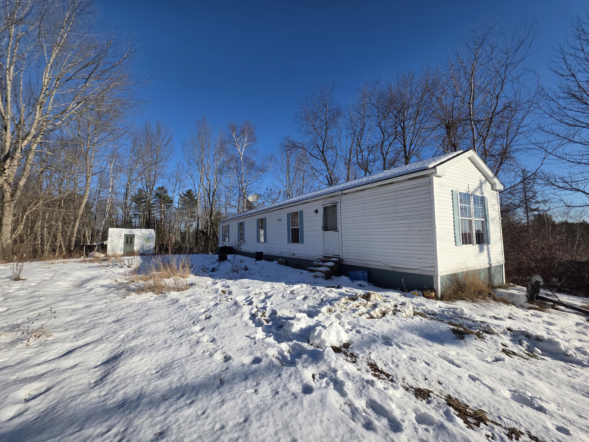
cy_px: 221
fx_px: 221
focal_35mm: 13
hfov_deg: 106.2
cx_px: 294
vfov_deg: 89.9
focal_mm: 2.2
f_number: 1.9
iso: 40
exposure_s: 1/2517
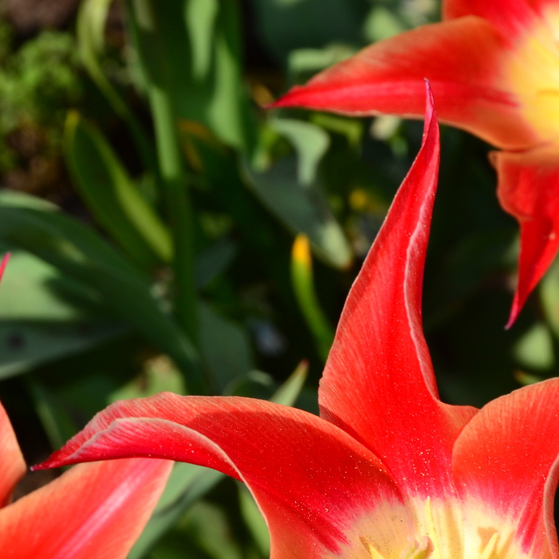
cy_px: 466
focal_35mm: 238
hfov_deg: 7.3
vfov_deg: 7.3
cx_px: 406
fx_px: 4348
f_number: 11
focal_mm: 72
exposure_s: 1/125
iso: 100
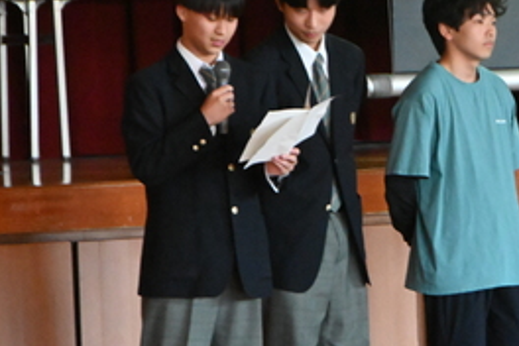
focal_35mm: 369
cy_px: 170
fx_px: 5319
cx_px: 436
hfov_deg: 5.6
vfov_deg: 3.7
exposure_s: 1/60
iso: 12800
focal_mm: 130
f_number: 5.6
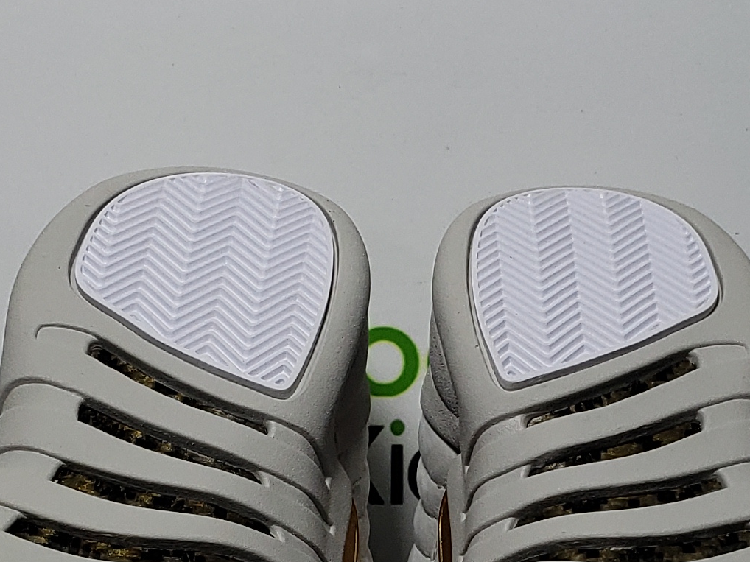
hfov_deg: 19.0
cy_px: 510
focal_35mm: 103
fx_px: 2231
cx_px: 503
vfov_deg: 14.2
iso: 50
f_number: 2.4
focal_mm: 4.3
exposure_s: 1/388
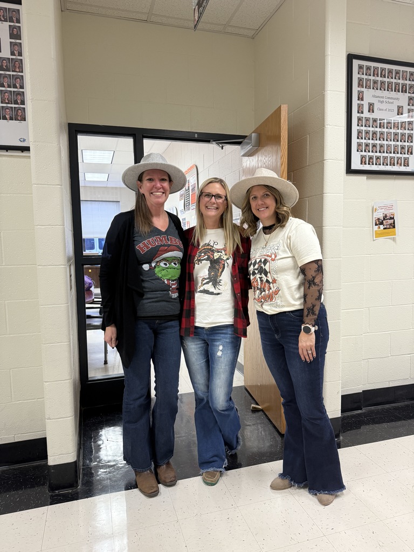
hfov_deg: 56.8
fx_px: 383
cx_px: 207
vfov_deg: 71.6
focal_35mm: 24
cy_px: 276
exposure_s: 1/60
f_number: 1.78
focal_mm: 6.76
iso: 250
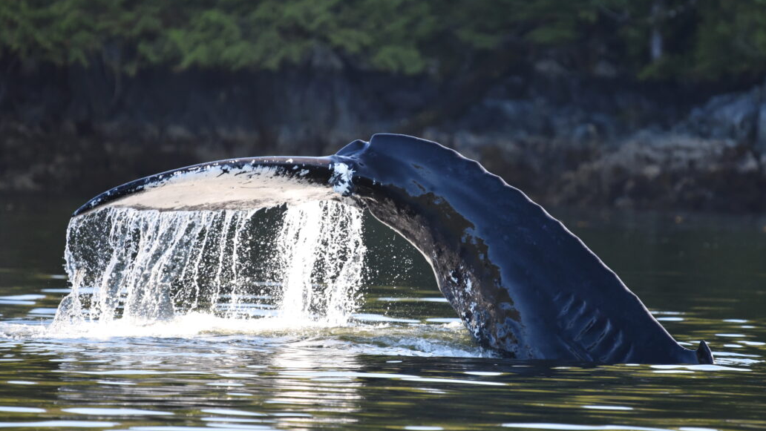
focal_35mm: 731
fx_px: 14851
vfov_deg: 1.7
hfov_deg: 3.0
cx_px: 420
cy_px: 186
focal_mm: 600
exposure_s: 1/1600
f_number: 6.3
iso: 2800
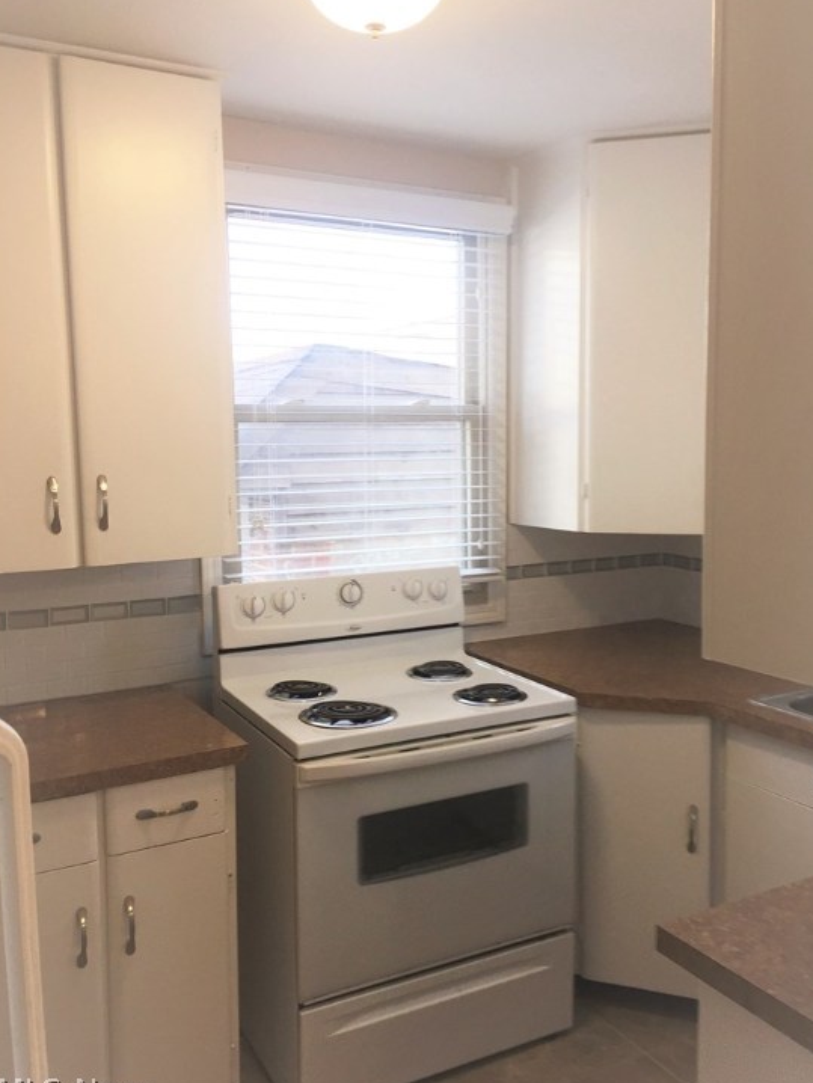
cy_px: 537
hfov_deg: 45.5
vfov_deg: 58.3
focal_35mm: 31
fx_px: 970
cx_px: 422
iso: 50
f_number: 2.2
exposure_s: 1/120
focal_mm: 4.15
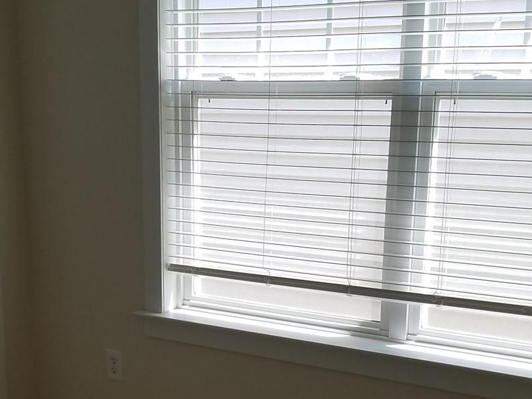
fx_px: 999
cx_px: 121
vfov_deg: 22.2
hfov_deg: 29.3
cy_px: 333
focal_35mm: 65
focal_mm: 4.2
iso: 50
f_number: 1.7
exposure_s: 1/124
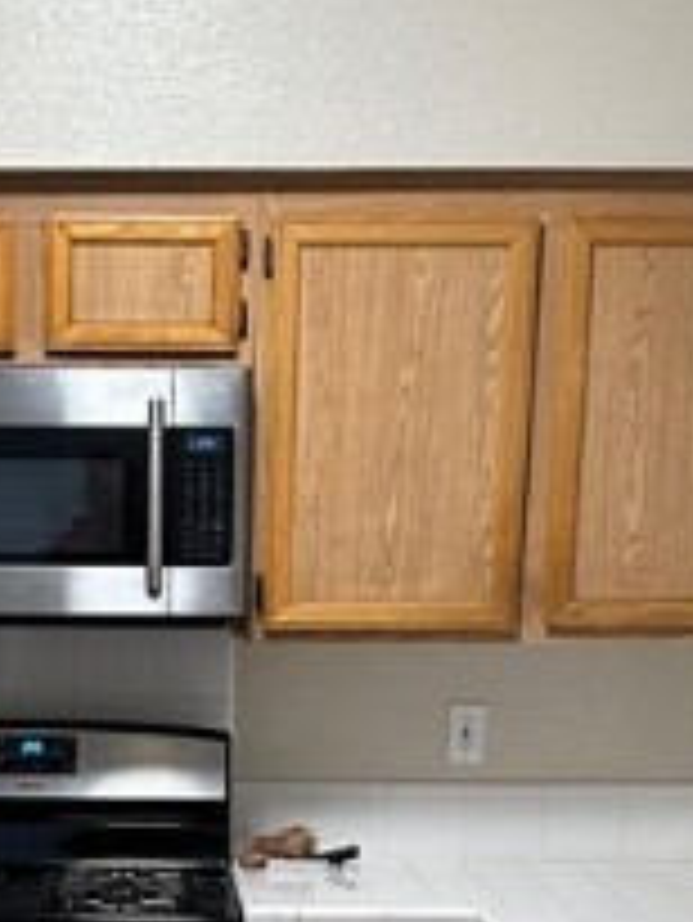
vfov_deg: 20.4
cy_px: 1106
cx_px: 108
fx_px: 2400
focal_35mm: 90
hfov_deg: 16.3
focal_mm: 6.86
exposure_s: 1/60
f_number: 1.78
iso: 320
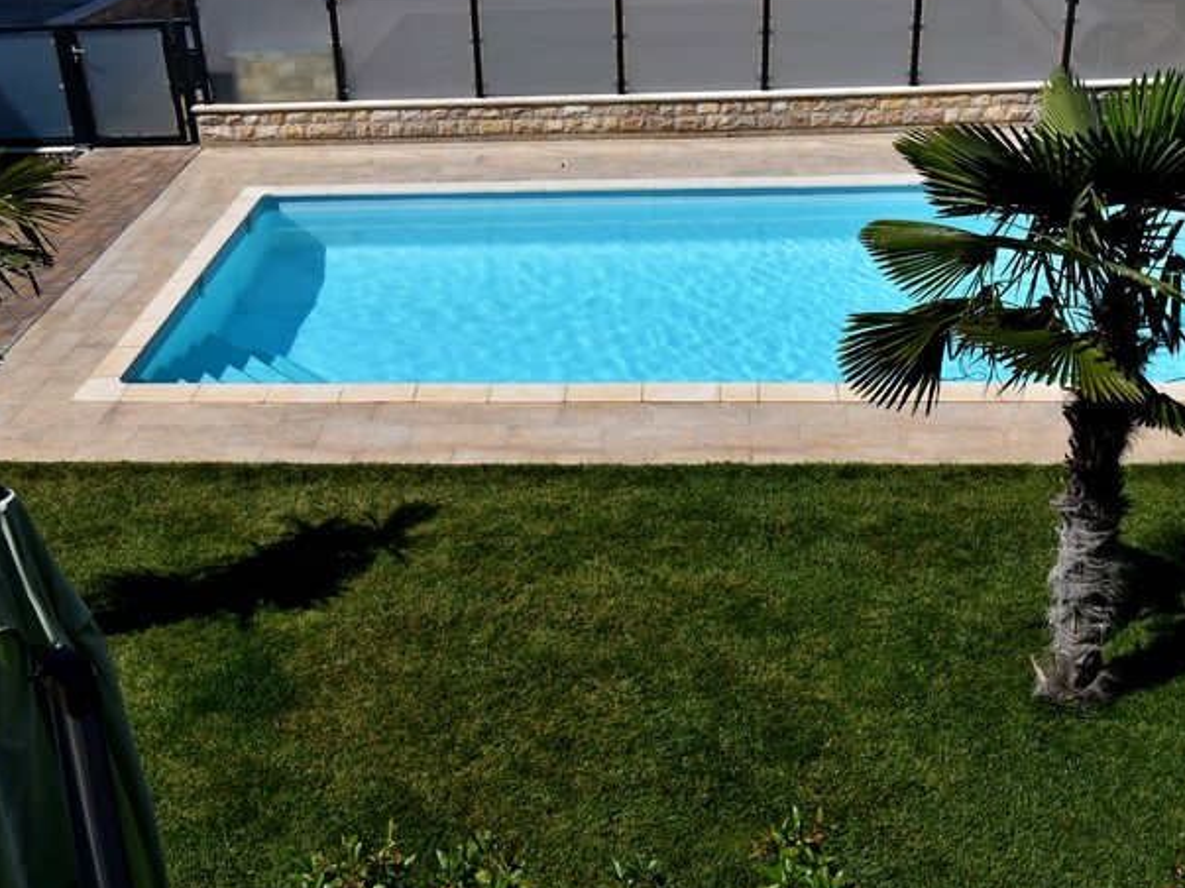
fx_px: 1472
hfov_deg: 43.8
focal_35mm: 43
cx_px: 518
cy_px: 401
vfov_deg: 33.6
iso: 200
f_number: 11
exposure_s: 1/500
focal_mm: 20
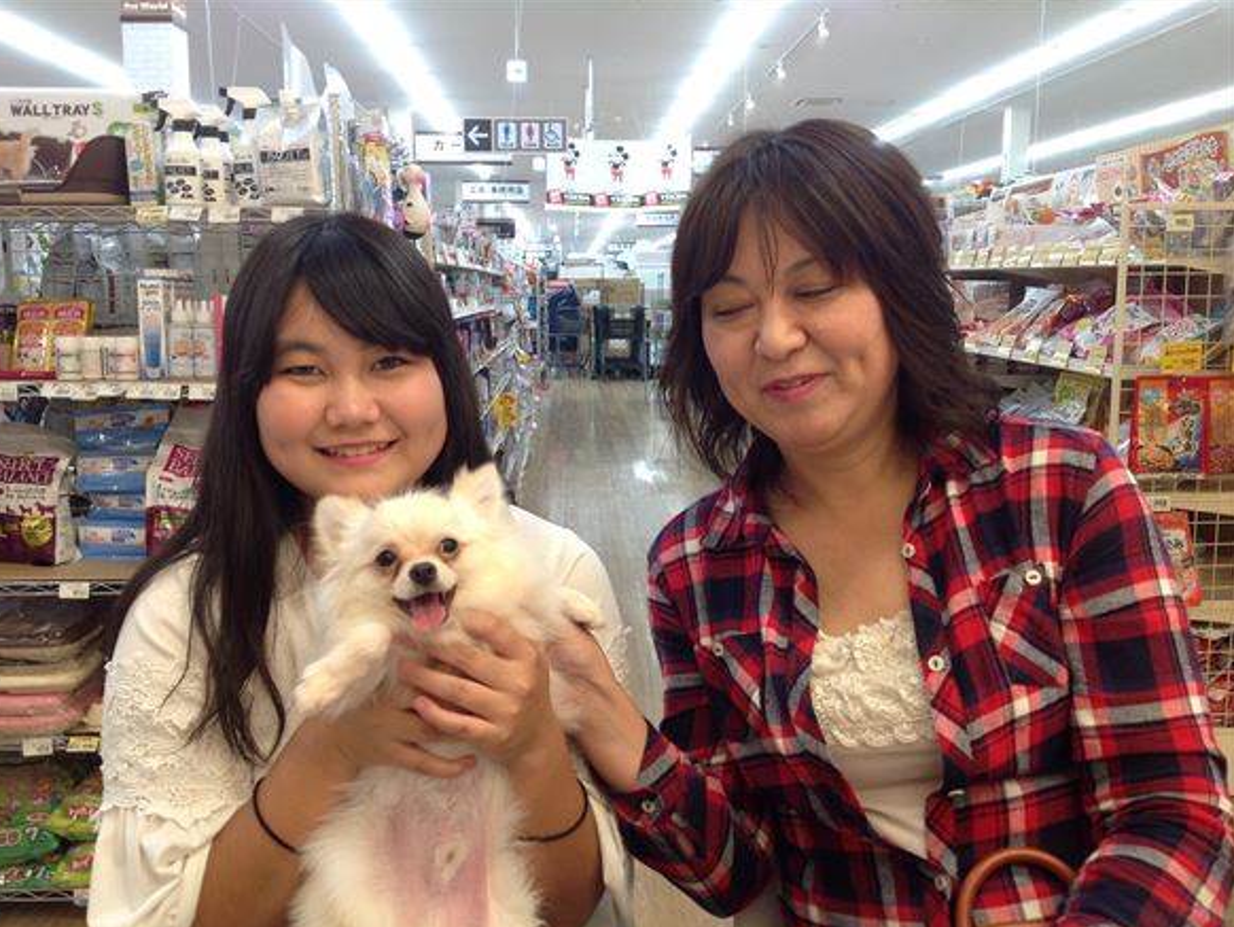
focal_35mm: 36
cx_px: 602
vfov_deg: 39.7
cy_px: 473
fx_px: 1284
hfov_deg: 51.3
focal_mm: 4.28
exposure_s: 1/24
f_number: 2.4
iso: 50
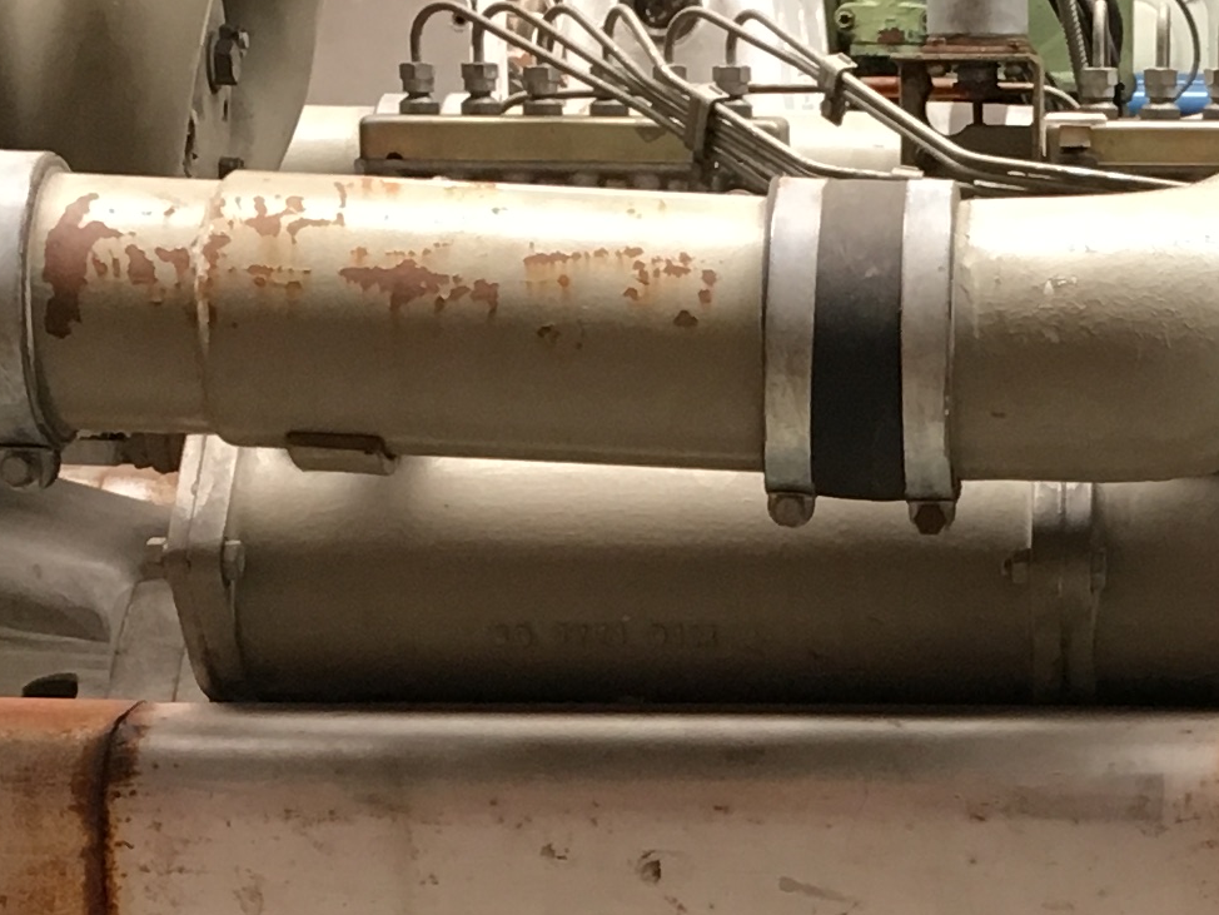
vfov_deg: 12.1
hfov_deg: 16.2
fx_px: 4227
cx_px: 1065
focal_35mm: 120
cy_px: 1030
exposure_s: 1/33
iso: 64
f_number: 2.2
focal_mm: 4.15
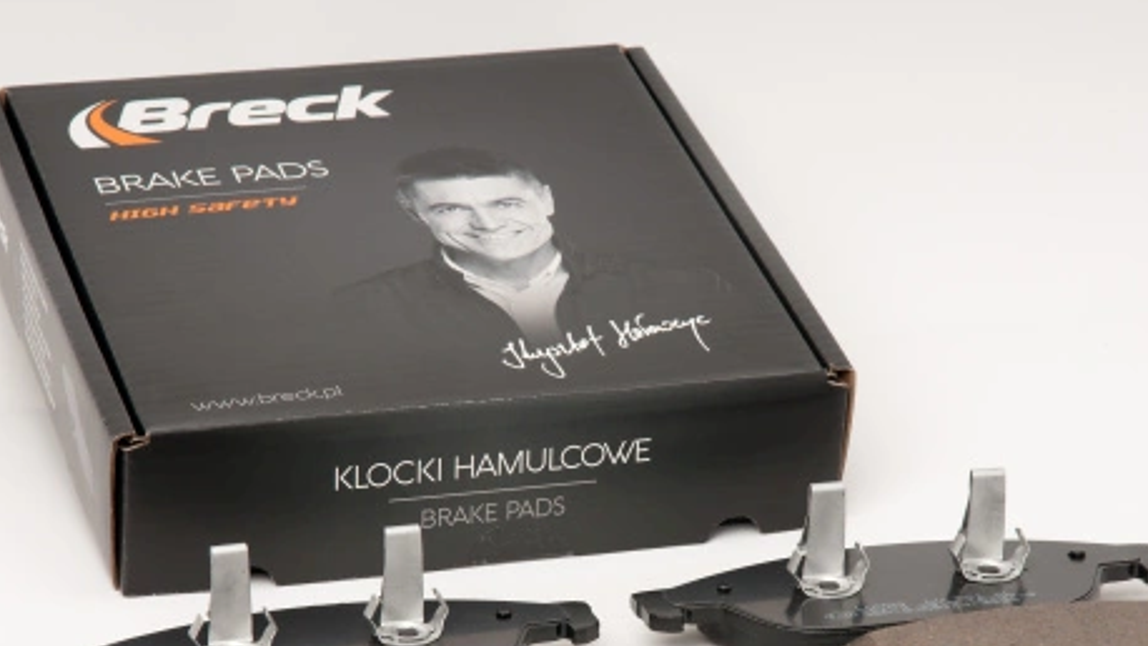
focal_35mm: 144
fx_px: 4385
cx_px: 667
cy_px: 493
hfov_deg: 14.9
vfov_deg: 8.4
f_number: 11
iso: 100
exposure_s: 1/200
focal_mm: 70
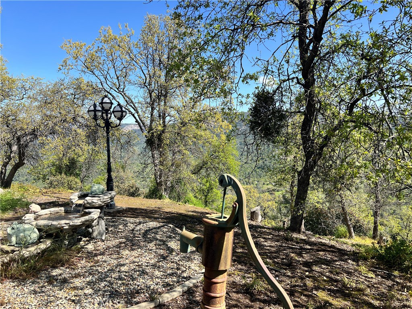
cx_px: 206
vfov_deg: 53.1
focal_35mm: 26
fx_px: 309
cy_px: 154
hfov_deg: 67.3
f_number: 1.5
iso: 50
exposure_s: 1/2353
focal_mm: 5.7
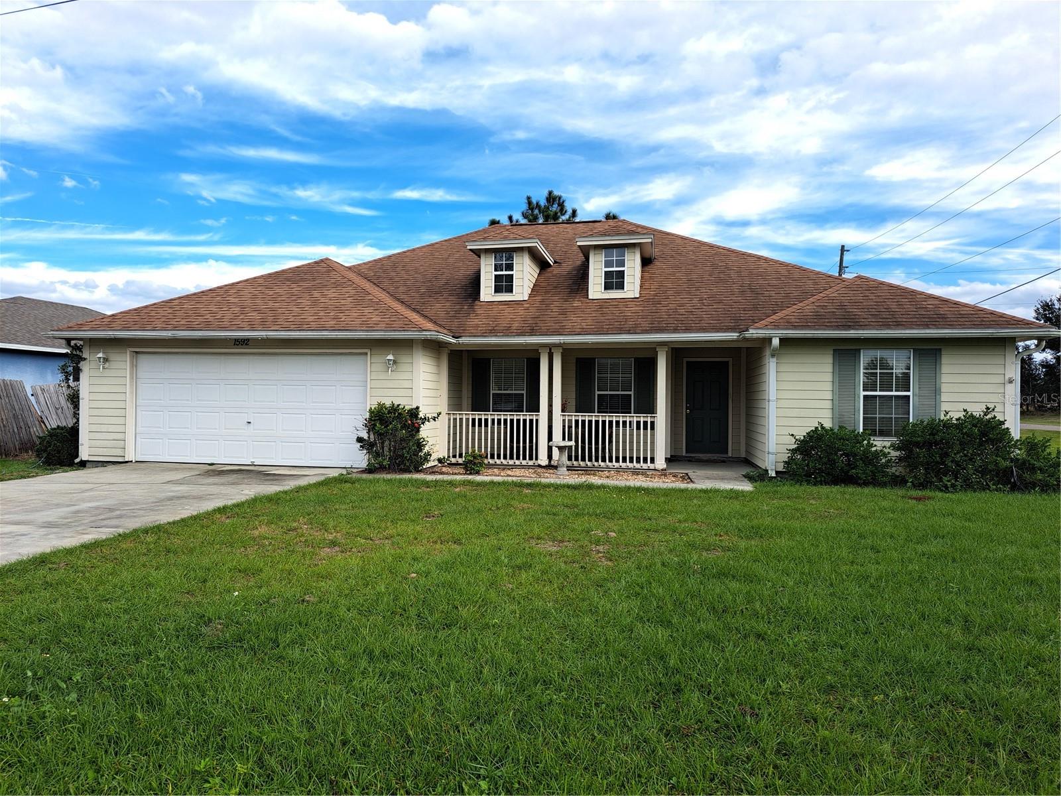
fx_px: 736
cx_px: 530
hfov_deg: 71.6
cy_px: 398
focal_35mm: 24
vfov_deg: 56.8
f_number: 1.8
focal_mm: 5.23
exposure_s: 1/639
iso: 50
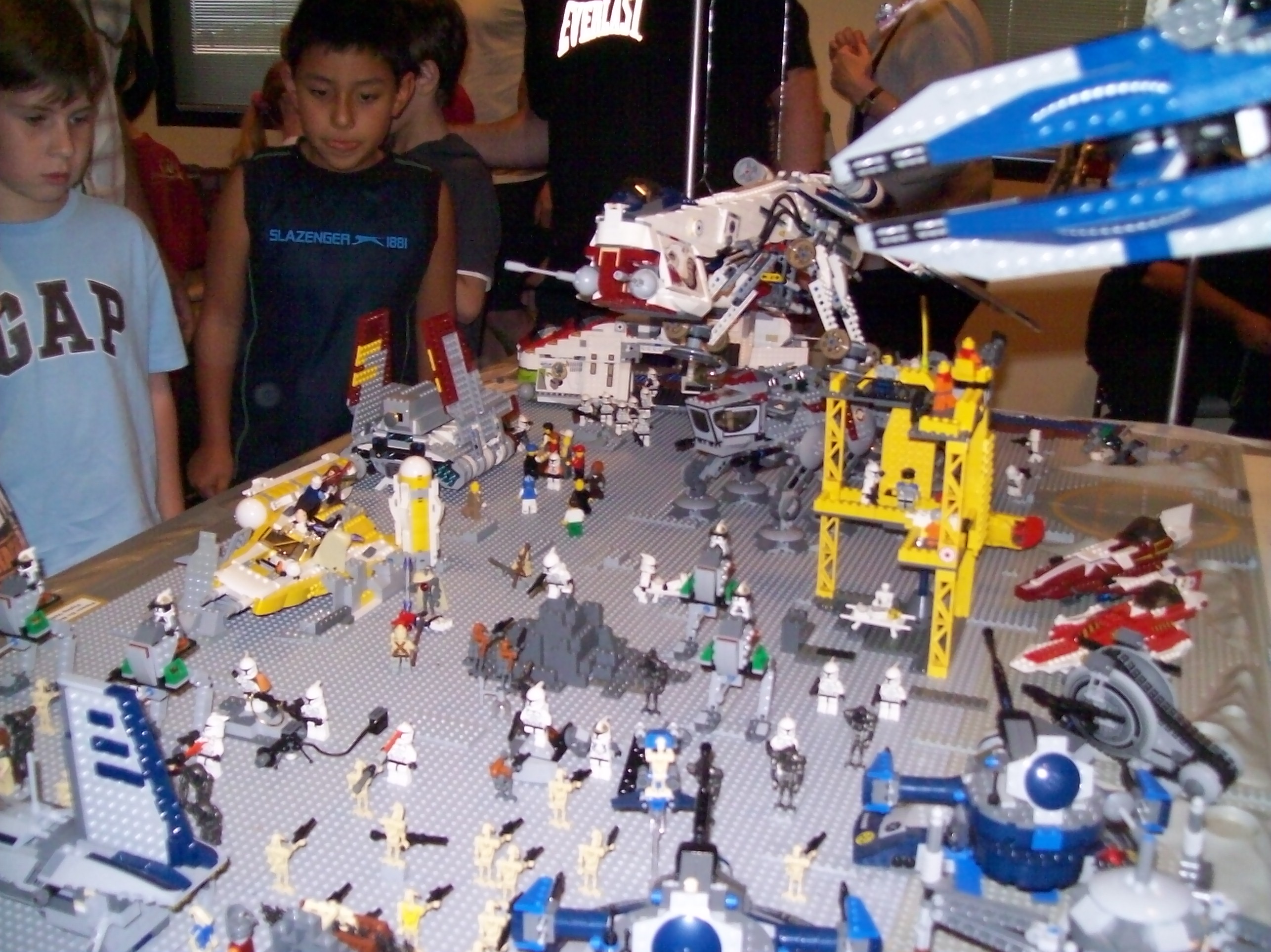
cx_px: 636
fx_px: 1322
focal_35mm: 36
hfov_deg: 51.4
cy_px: 476
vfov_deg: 39.6
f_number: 2.7
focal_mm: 6
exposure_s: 1/64
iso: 160
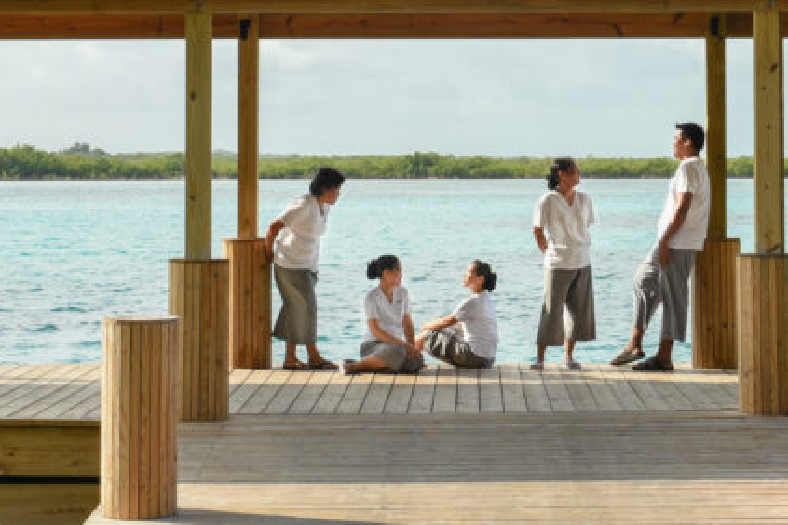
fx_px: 2561
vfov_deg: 11.6
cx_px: 458
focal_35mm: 117
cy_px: 29
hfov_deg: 17.5
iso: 125
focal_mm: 48
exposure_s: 1/60
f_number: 11
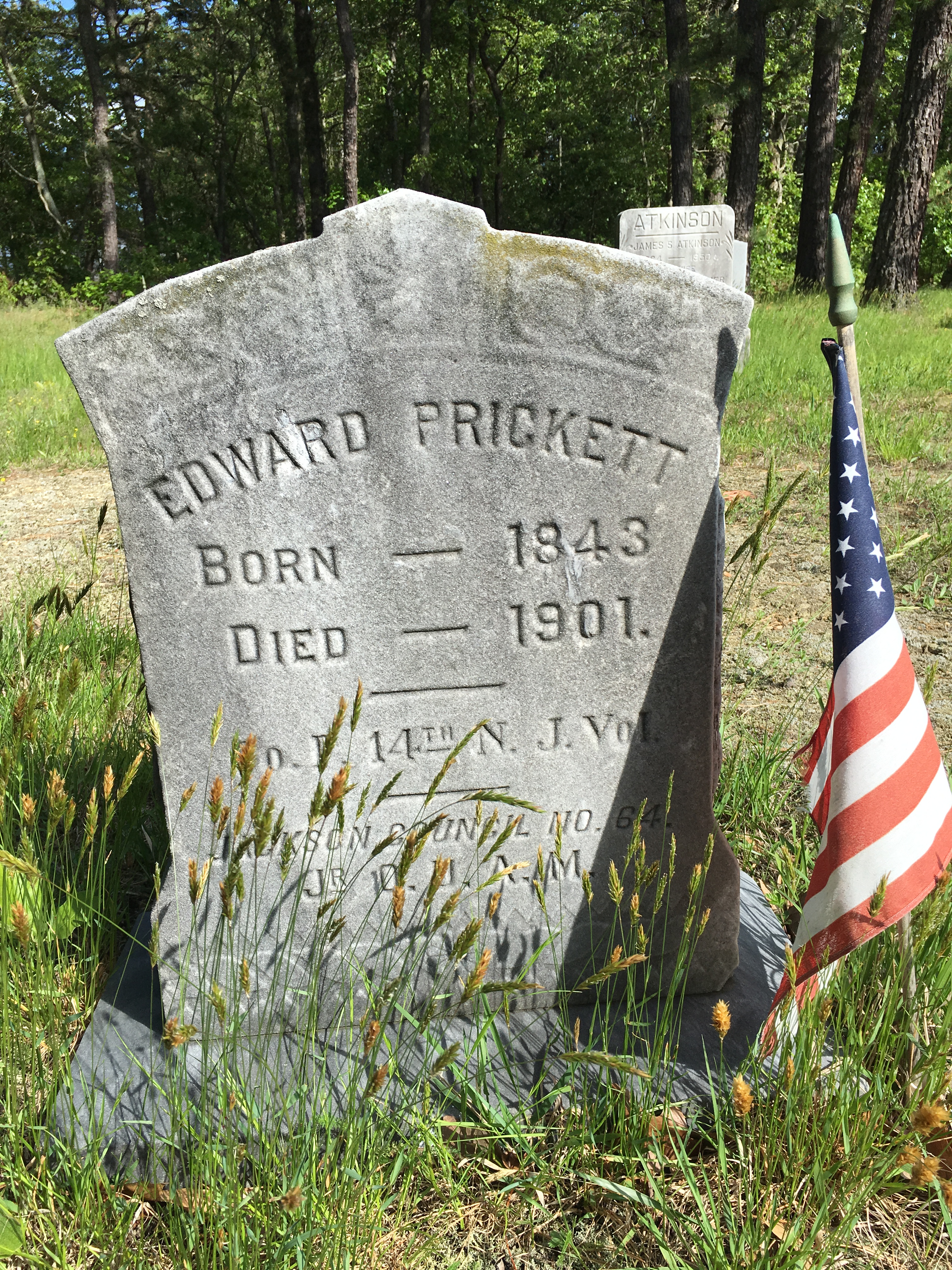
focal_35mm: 29
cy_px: 635
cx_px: 476
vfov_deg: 61.7
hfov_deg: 48.2
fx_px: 1063
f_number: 2.2
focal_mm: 4.15
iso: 25
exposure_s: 1/1241
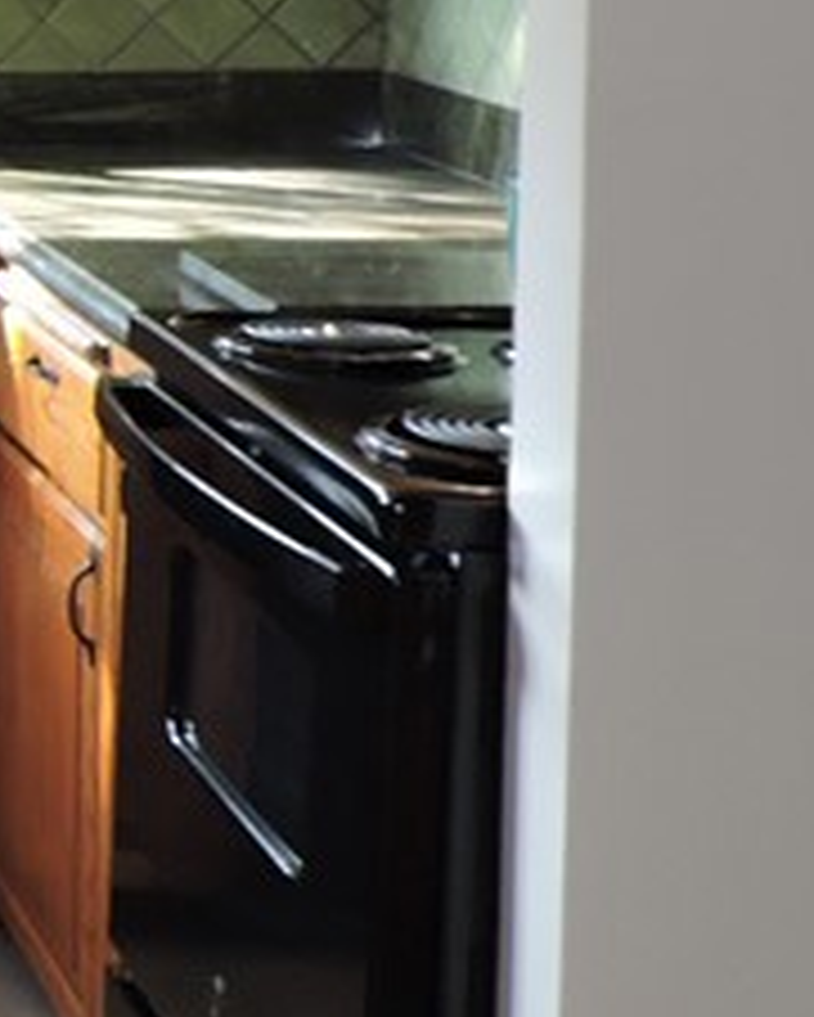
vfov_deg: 17.8
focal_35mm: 106
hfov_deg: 11.7
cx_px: -1183
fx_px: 3190
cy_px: 58
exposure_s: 1/40
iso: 140
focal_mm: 4.3
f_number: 3
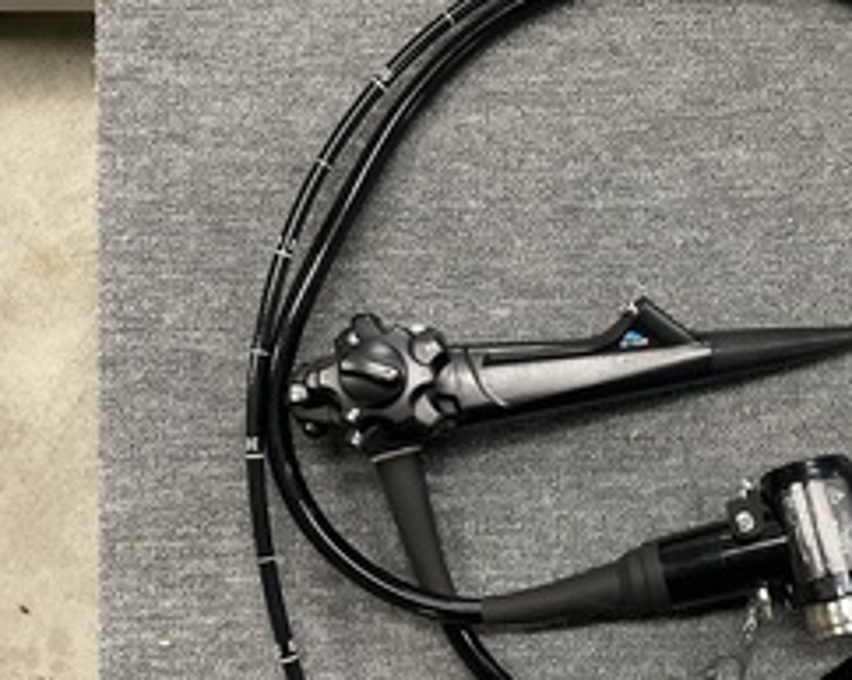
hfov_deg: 41.8
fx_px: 1058
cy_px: 430
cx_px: 690
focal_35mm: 42
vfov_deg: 35.4
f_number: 1.6
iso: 160
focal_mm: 4.2
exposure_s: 1/60
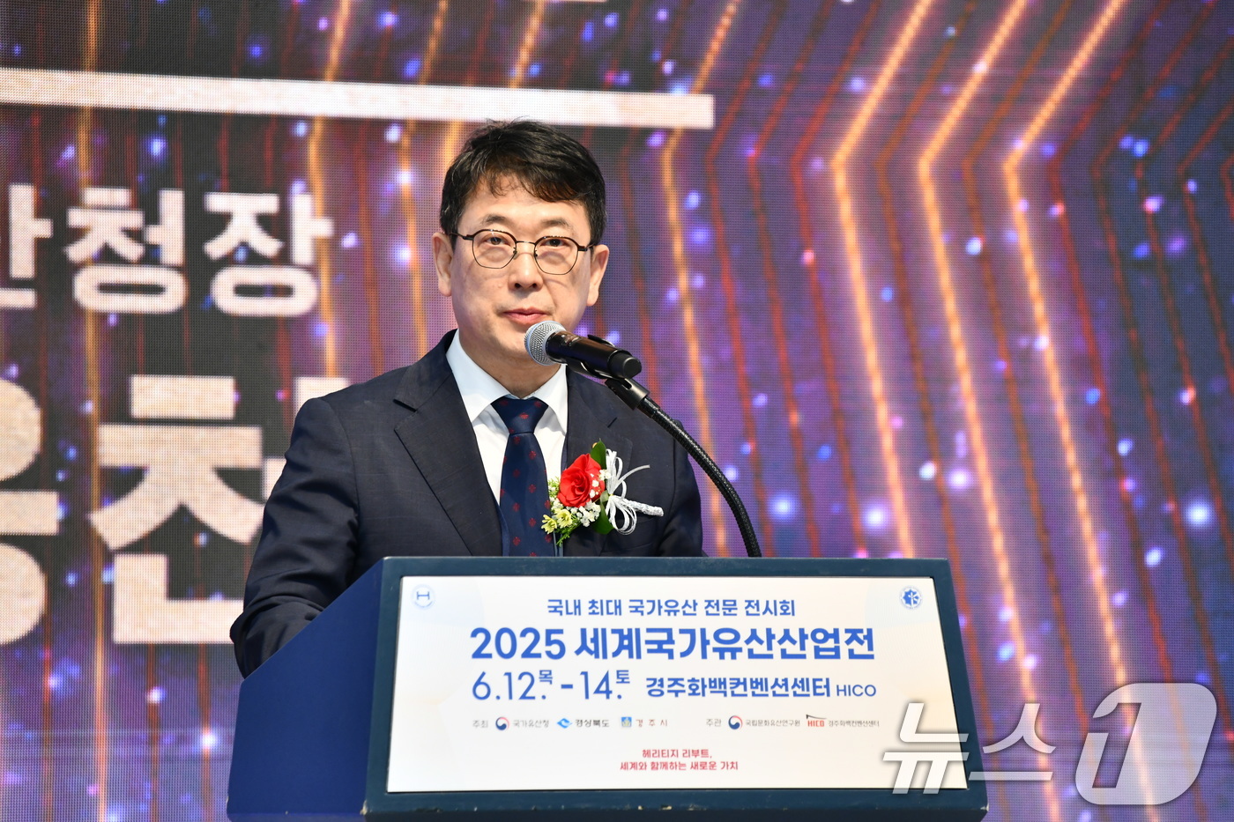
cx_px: 617
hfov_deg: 8.2
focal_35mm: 250
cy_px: 411
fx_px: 8568
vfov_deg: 5.5
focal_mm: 250
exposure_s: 1/200
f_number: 6.3
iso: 2000
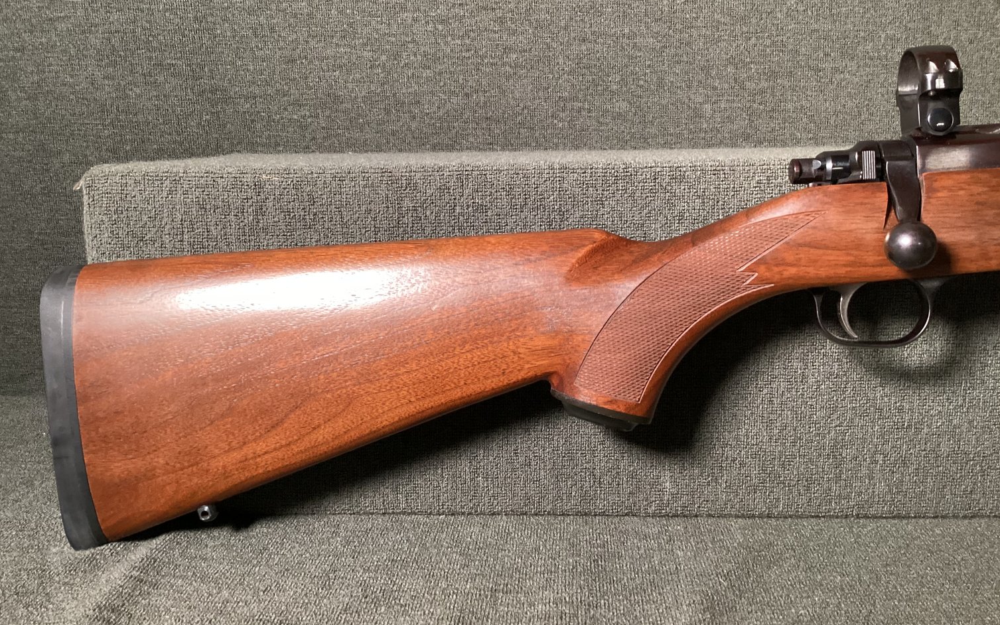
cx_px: 501
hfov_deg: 58.1
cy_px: 266
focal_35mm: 33
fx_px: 899
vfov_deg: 38.2
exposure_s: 1/50
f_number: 2.4
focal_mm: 3.3
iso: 320
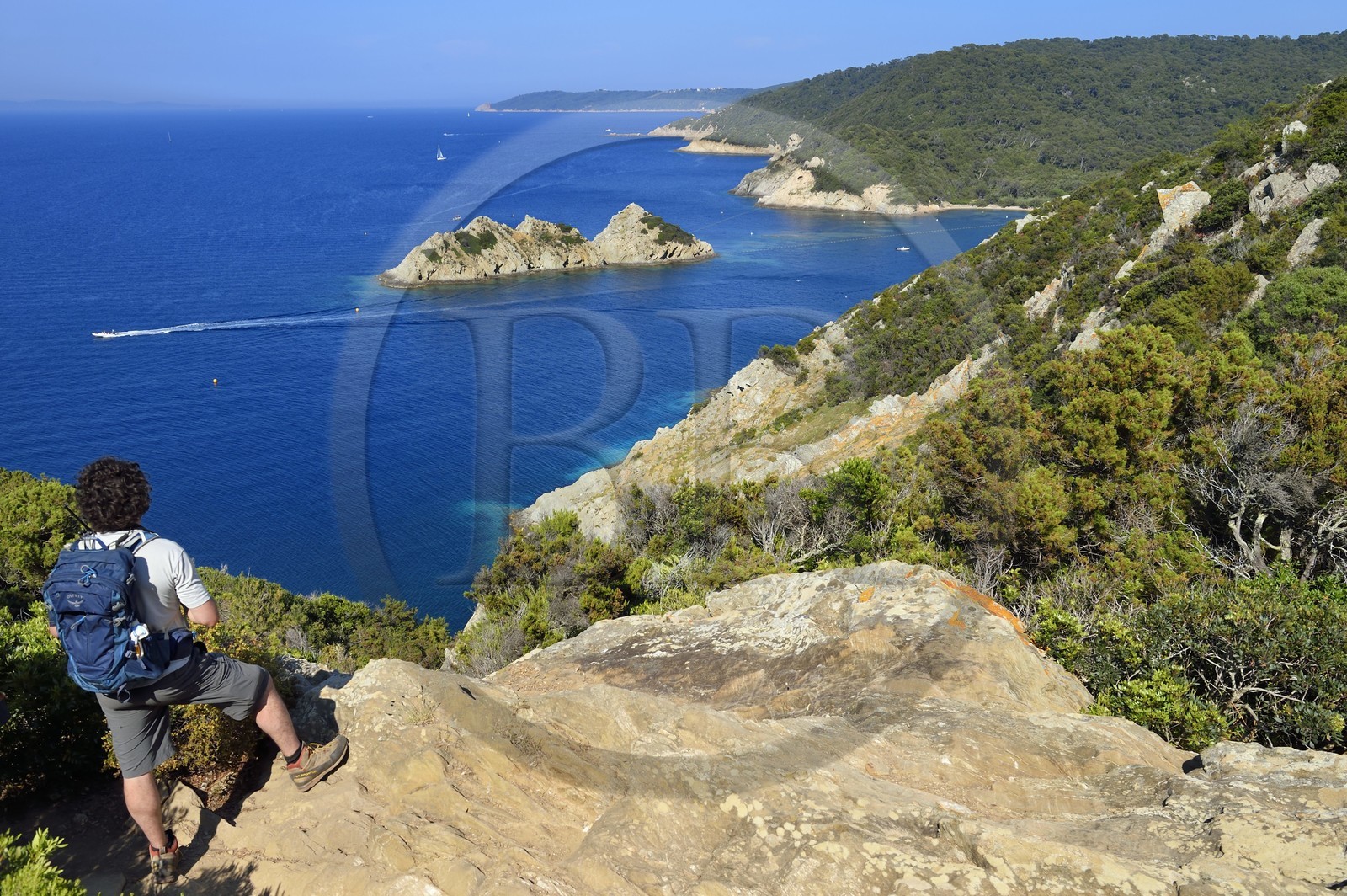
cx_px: 674
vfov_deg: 43.5
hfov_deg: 62.0
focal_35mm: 30
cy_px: 448
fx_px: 1122
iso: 200
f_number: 10
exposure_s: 1/400
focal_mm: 30
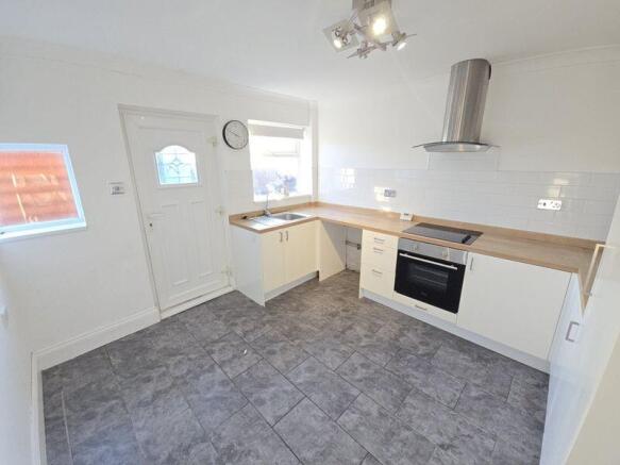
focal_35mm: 13
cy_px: 232
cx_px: 310
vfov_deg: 89.9
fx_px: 233
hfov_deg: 106.2
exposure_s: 1/60
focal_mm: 2.2
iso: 125
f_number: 2.2
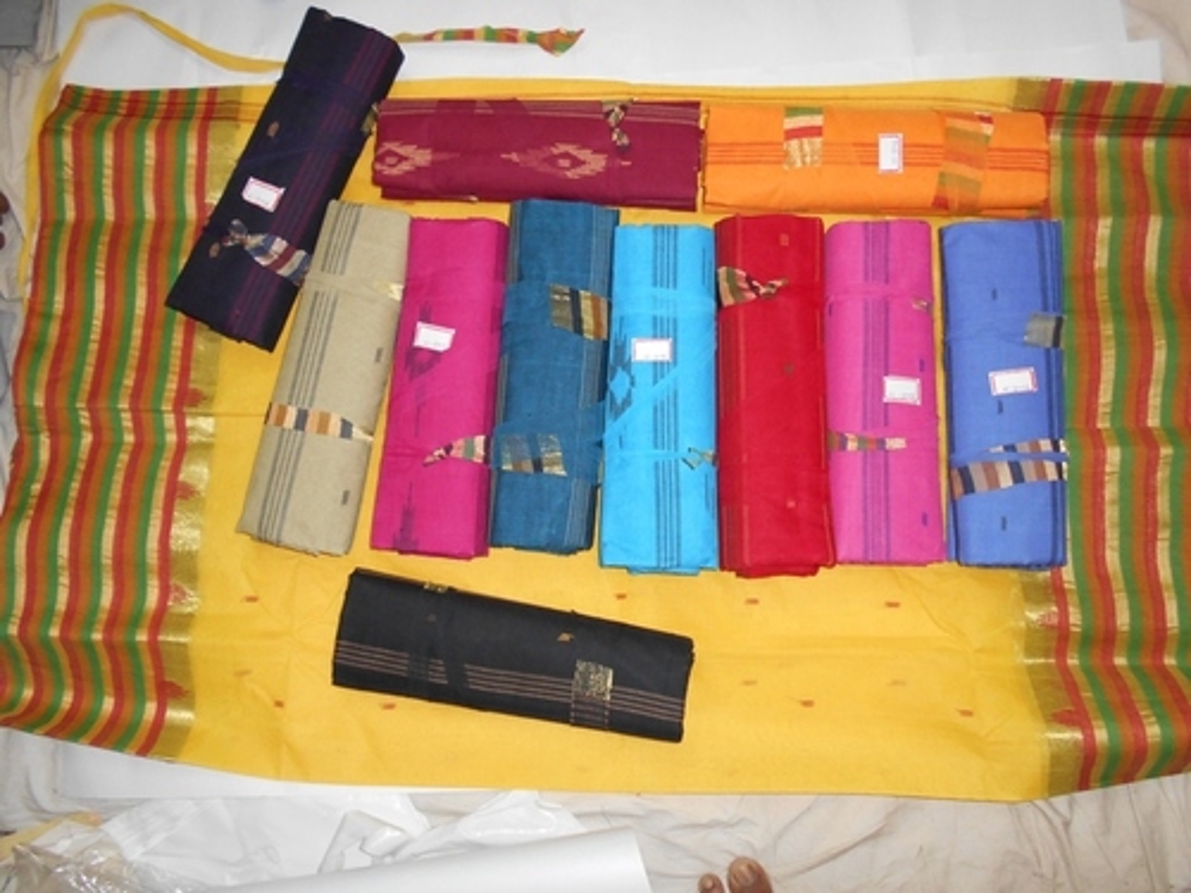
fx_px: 895
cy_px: 446
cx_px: 596
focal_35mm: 26
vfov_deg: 53.1
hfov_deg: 67.3
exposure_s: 1/25
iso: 200
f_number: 3.2
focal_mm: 4.6
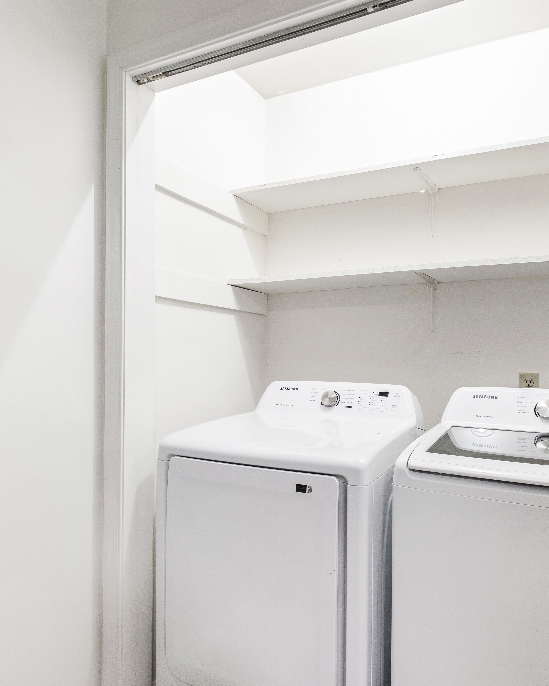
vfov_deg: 75.0
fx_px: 447
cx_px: 324
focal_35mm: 22
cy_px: 346
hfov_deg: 62.7
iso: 100
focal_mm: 10
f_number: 8
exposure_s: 1/1.67
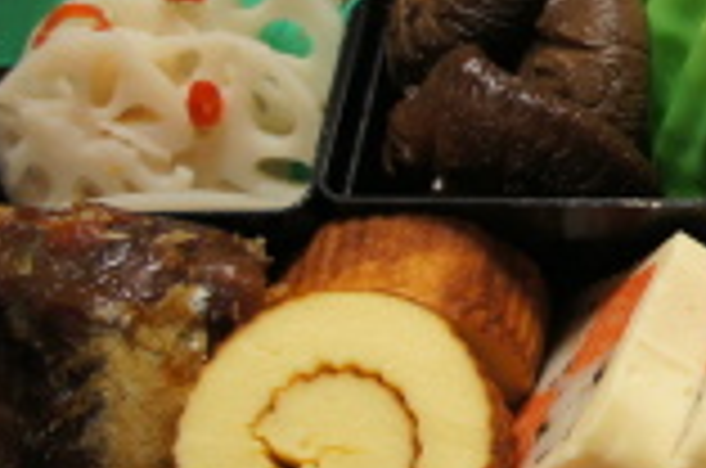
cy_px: 162
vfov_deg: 15.8
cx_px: 944
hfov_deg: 21.2
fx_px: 1683
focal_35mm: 86
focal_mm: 18
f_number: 3.5
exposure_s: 1/30
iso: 320
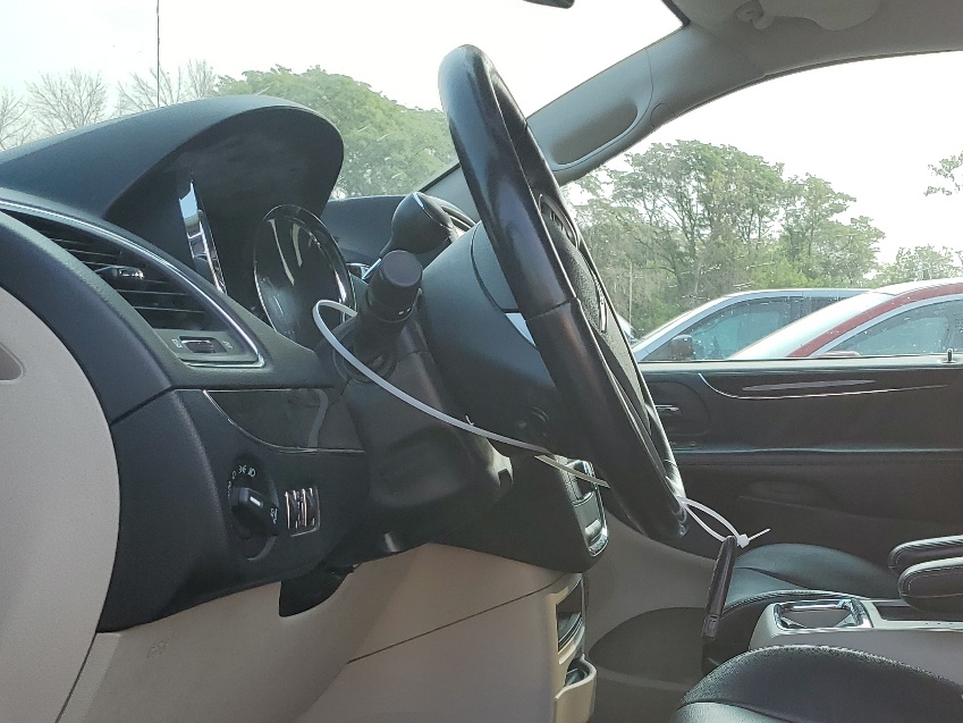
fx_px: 1363
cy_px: 599
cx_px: 726
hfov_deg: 37.9
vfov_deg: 28.9
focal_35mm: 49
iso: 50
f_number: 1.5
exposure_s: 1/769
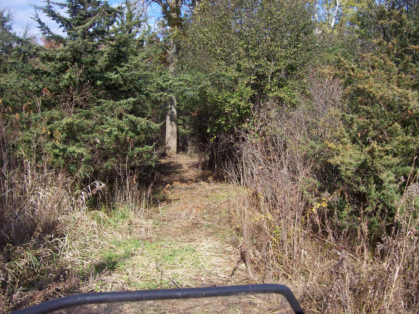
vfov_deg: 39.6
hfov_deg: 51.4
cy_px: 157
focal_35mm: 36
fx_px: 436
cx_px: 210
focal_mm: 6
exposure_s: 1/377
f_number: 4.8
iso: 80
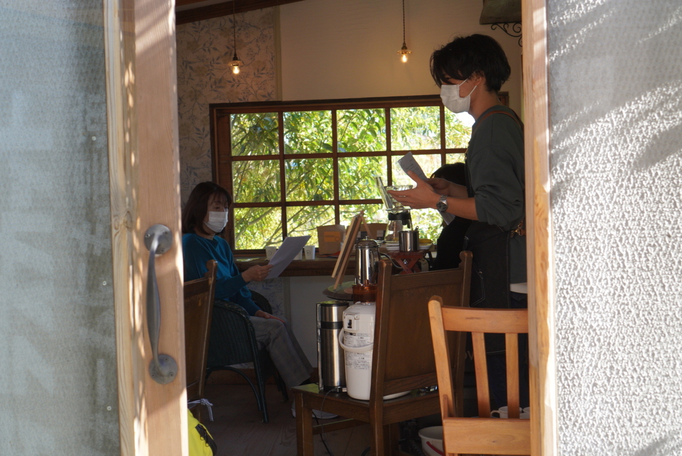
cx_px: 341
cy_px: 228
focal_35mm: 52
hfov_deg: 37.8
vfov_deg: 25.8
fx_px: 995
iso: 640
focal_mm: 35
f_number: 5
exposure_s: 1/250
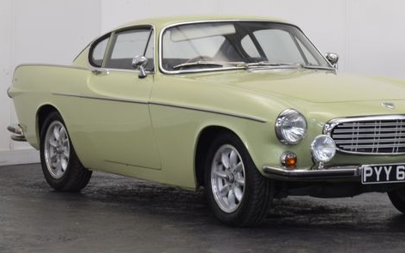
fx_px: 1932
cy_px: 112
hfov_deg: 12.0
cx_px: 252
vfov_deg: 7.5
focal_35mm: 175
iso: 200
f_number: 32
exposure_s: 2.5
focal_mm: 90
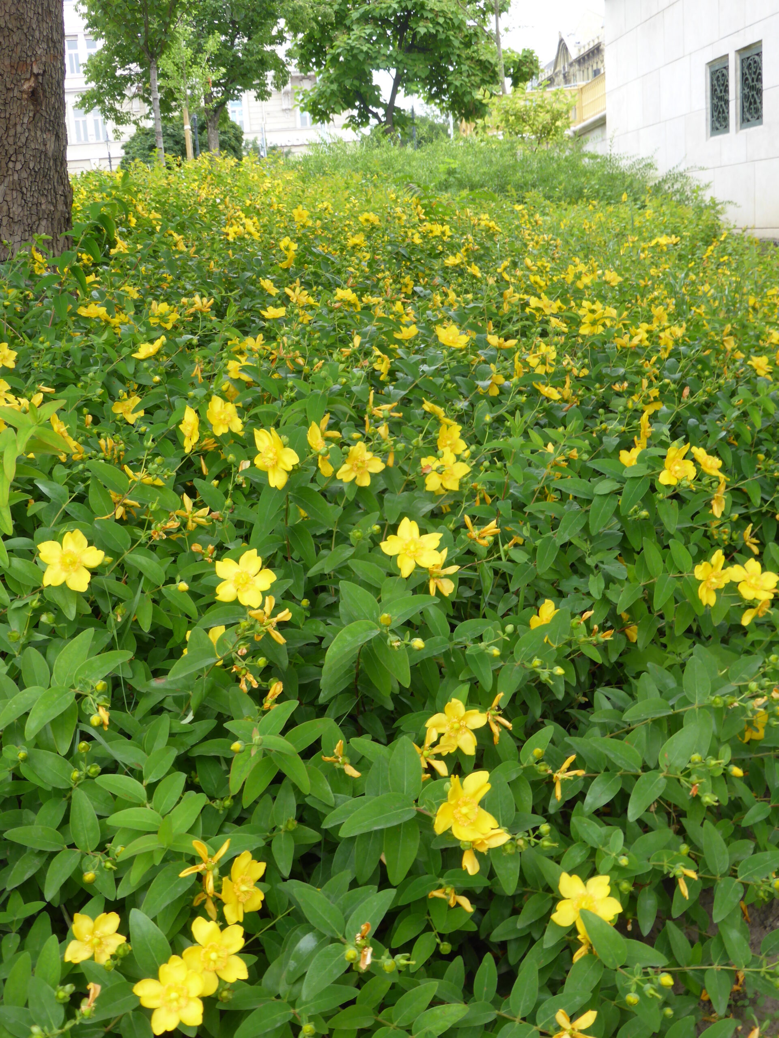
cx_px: 390
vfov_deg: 43.9
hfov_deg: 33.6
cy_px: 519
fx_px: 1290
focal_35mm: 43
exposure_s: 1/60
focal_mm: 7.4
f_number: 3.9
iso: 100
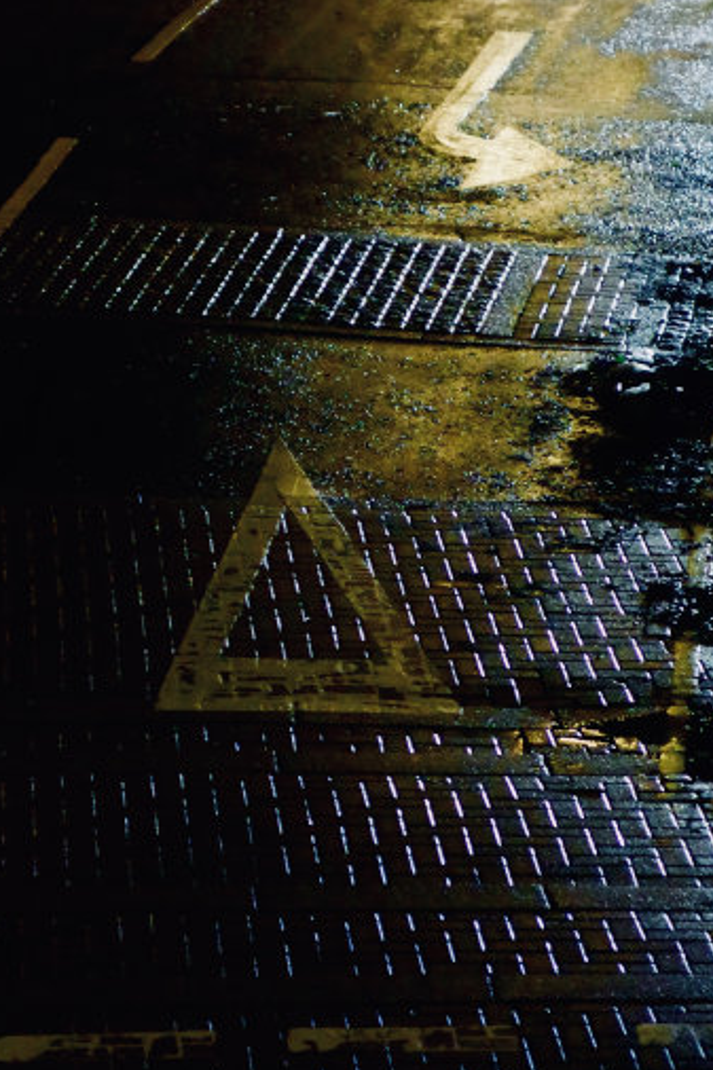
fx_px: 3775
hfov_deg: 10.8
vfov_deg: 16.1
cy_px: 476
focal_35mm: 127
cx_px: 421
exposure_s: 1/15
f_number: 4
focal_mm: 70
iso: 6400
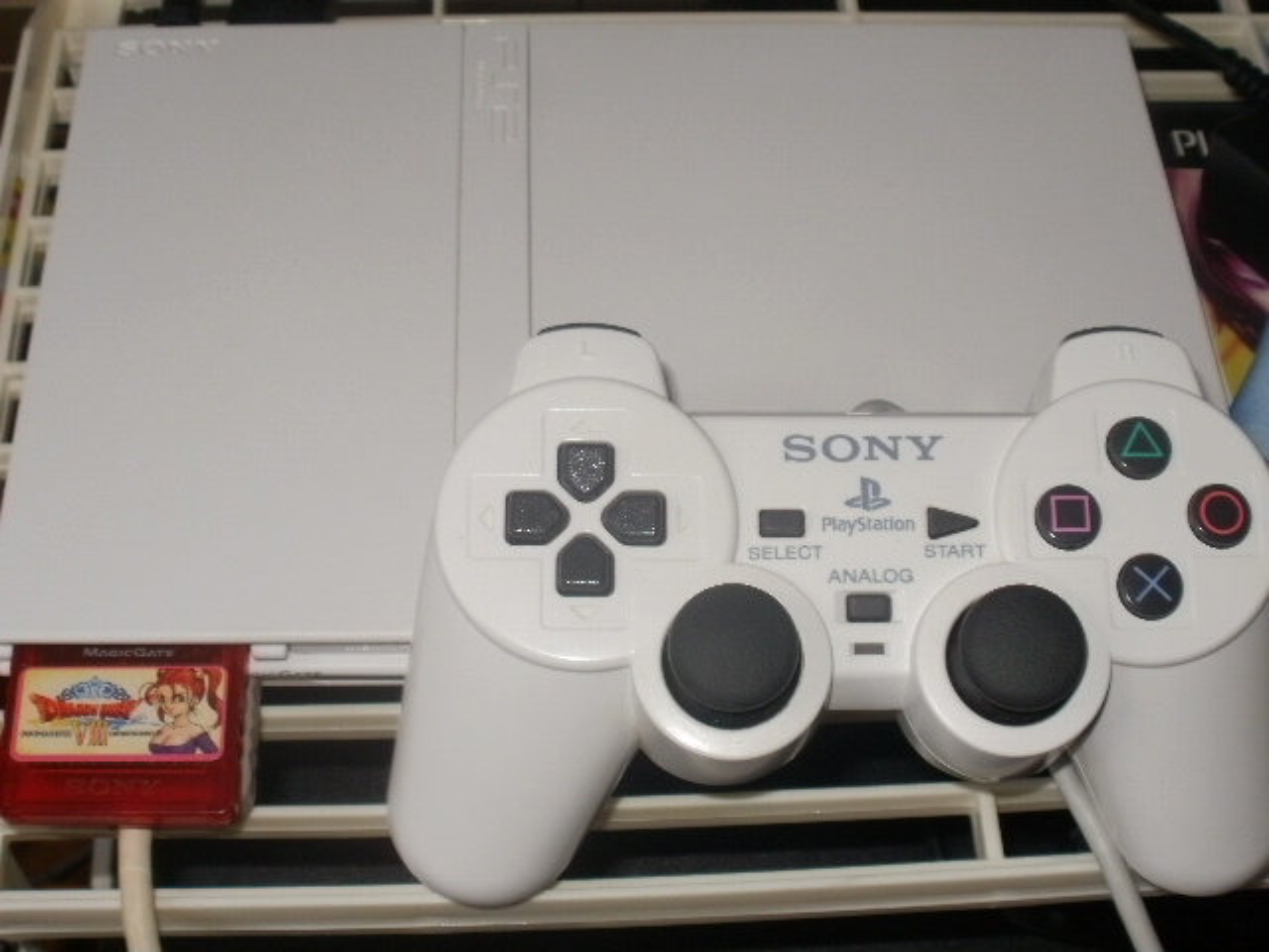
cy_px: 476
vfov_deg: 28.0
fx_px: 1906
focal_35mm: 52
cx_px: 634
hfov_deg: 36.8
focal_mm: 9.1
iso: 125
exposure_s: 1/40
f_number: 4.4
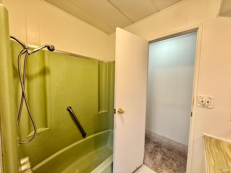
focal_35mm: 14
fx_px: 93
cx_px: 116
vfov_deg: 85.7
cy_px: 86
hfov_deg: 102.1
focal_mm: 2.22
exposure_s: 1/60
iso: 250
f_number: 2.2
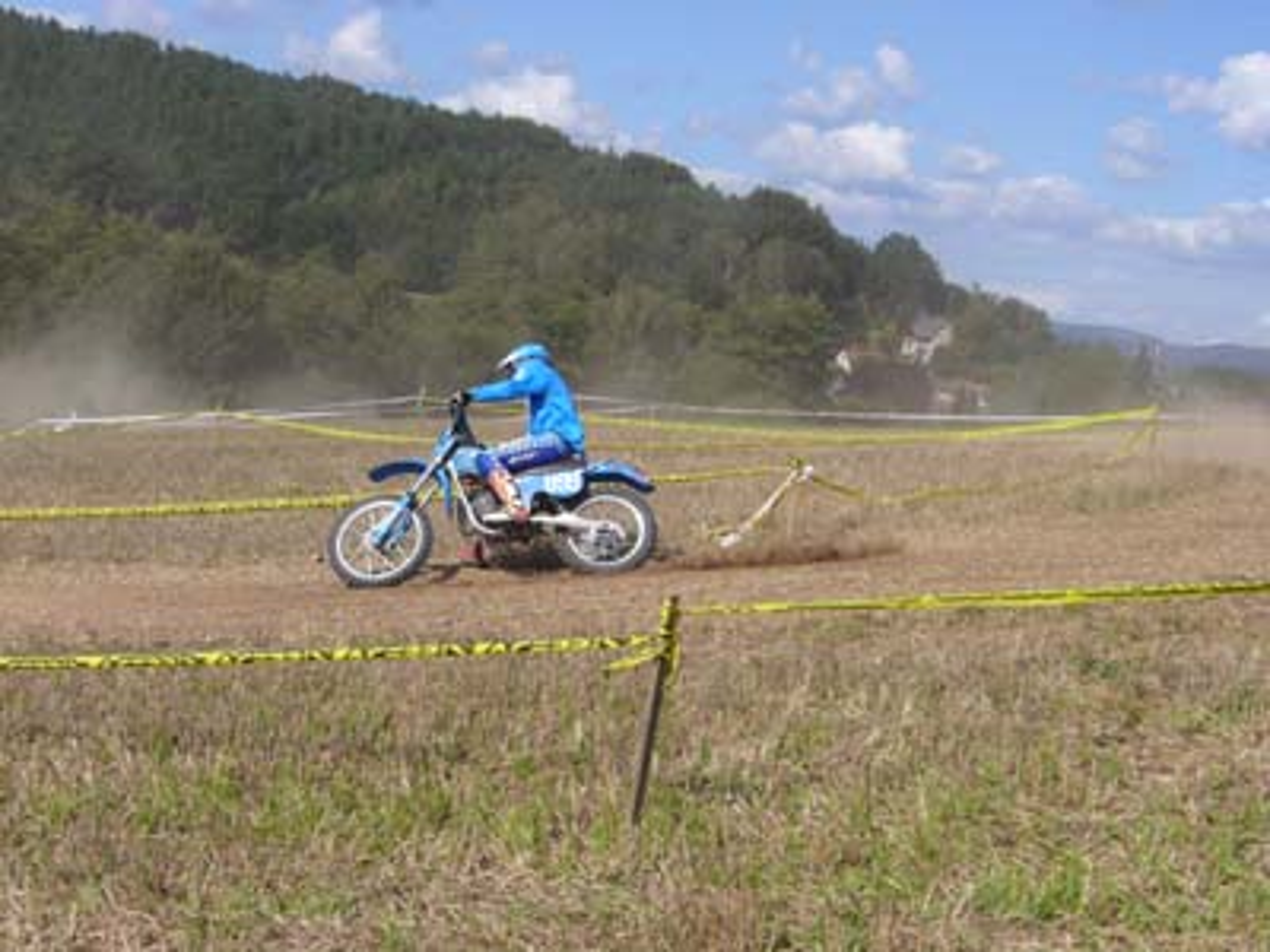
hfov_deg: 38.2
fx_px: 1834
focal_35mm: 50
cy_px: 476
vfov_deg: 29.1
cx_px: 635
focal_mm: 8.3
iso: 100
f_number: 6.7
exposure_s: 1/500
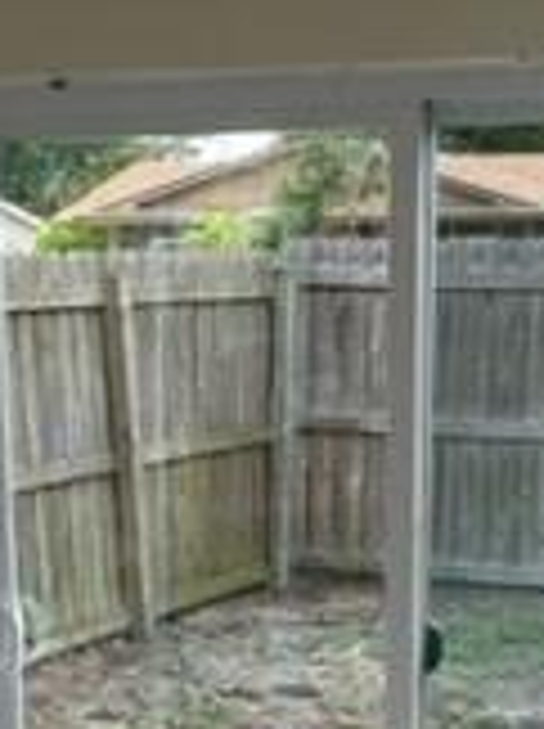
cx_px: 252
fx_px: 2164
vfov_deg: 18.2
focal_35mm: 103
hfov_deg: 14.3
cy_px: 855
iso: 32
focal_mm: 4.2
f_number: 1.6
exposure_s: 1/387
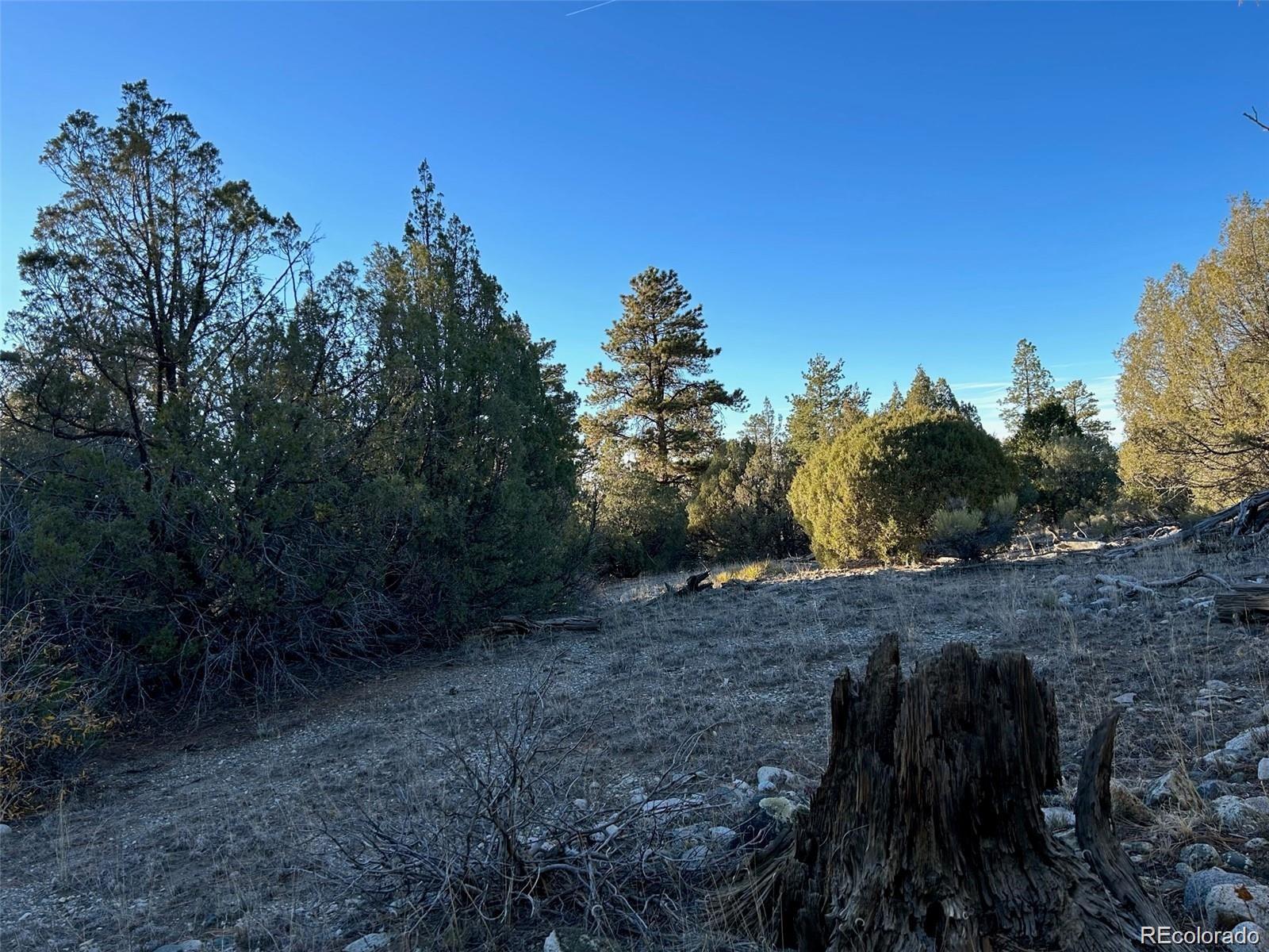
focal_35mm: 26
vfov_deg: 53.1
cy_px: 476
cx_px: 634
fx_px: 953
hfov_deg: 67.3
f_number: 1.5
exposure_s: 1/1238
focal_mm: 5.7
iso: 50
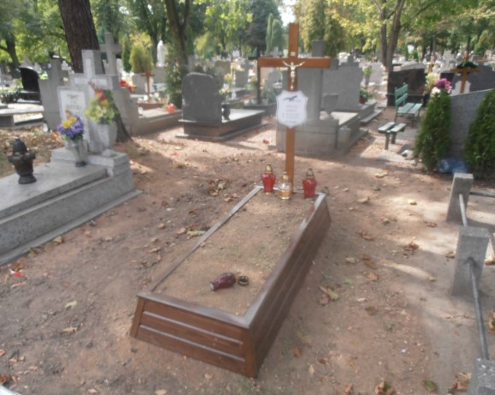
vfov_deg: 54.9
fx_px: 381
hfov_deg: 66.0
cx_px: 232
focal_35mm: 26
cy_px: 202
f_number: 3
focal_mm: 4.2
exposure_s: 1/160
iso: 80
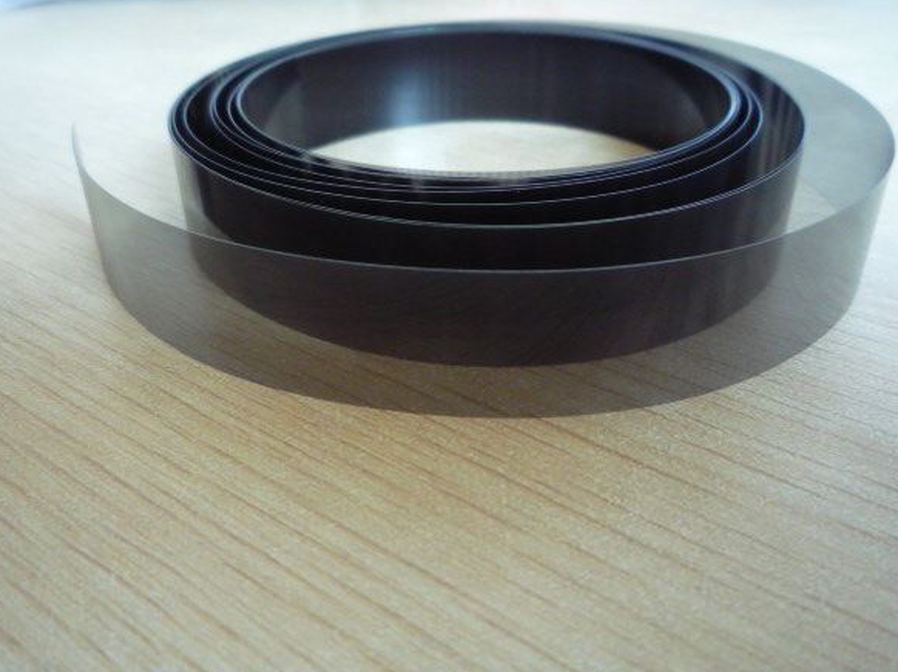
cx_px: 446
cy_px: 359
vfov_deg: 42.9
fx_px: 856
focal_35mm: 33
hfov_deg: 55.4
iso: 320
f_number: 3.3
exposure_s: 1/30
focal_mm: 5.2
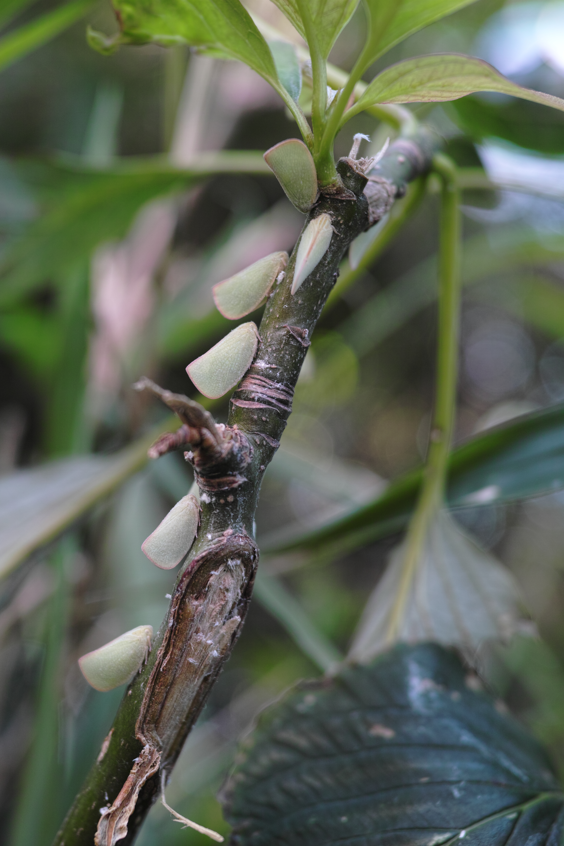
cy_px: 426
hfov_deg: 29.2
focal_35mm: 46
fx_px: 1081
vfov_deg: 42.7
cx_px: 280
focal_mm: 30
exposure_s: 1/80
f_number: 3.5
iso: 200
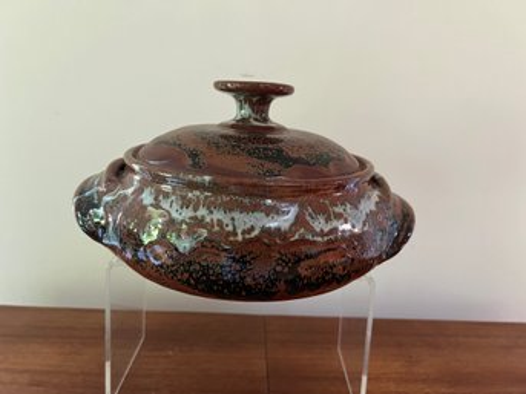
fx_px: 395
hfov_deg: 67.3
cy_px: 197
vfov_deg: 53.0
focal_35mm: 26
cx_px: 263
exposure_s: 1/60
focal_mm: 5.7
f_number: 1.5
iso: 400
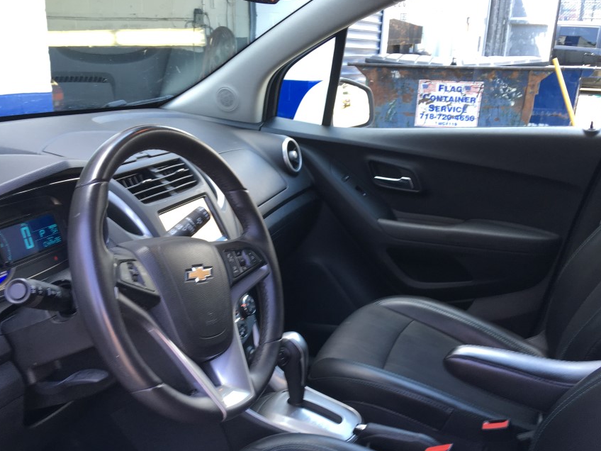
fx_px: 608
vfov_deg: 40.6
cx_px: 296
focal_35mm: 35
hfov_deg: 52.6
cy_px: 264
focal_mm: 4.15
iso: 32
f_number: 2.2
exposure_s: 1/60
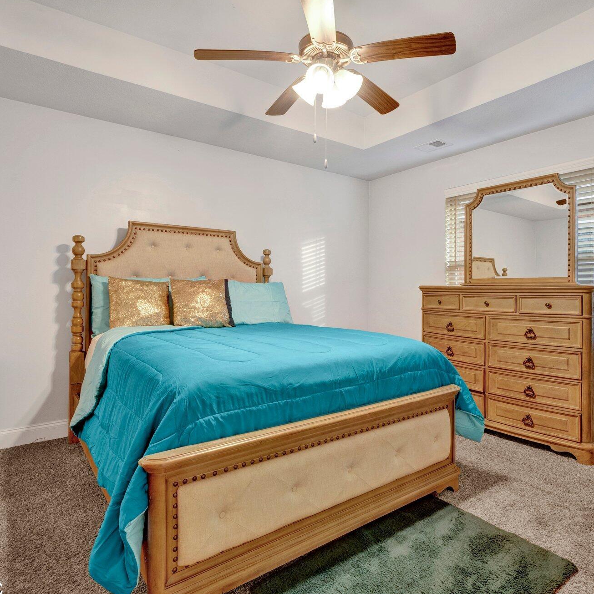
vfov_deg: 73.4
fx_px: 399
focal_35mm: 21
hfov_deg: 72.9
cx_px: 342
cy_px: 307
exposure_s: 1/13
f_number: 8
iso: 1000
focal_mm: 15.4
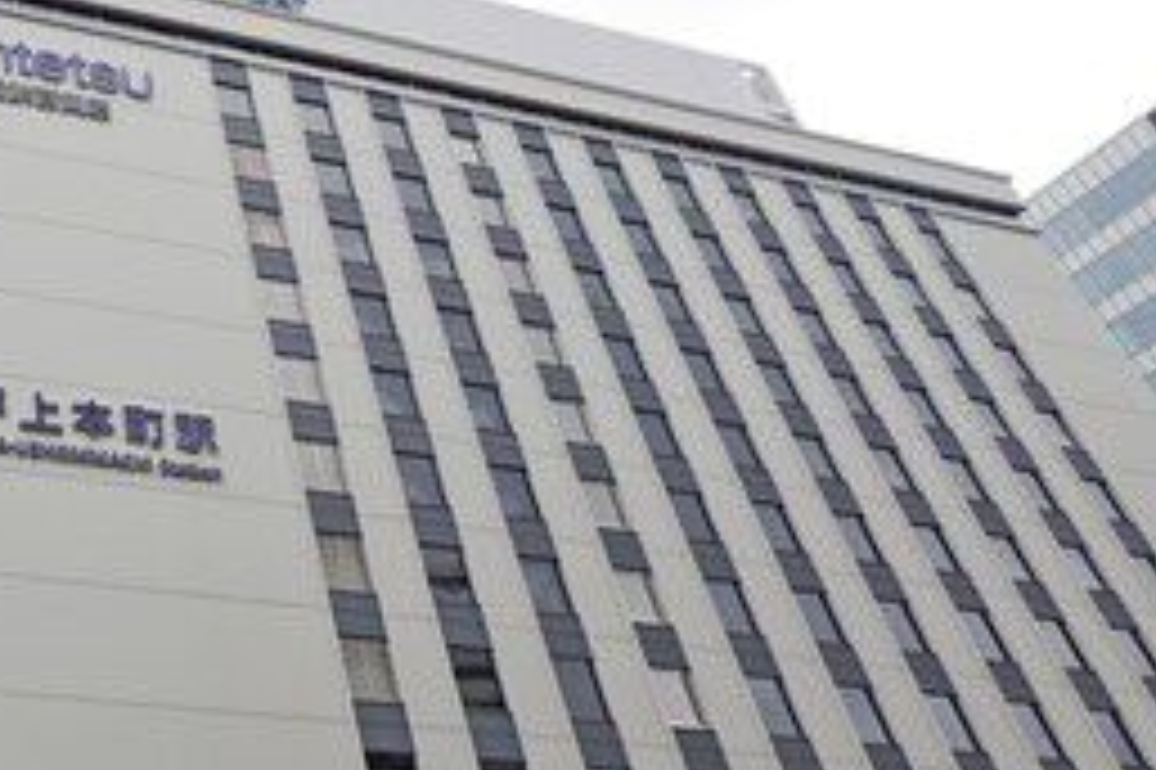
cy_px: 527
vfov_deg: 37.3
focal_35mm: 35
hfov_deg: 43.5
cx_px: -85
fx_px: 1123
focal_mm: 10
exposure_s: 1/100
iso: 100
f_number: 11
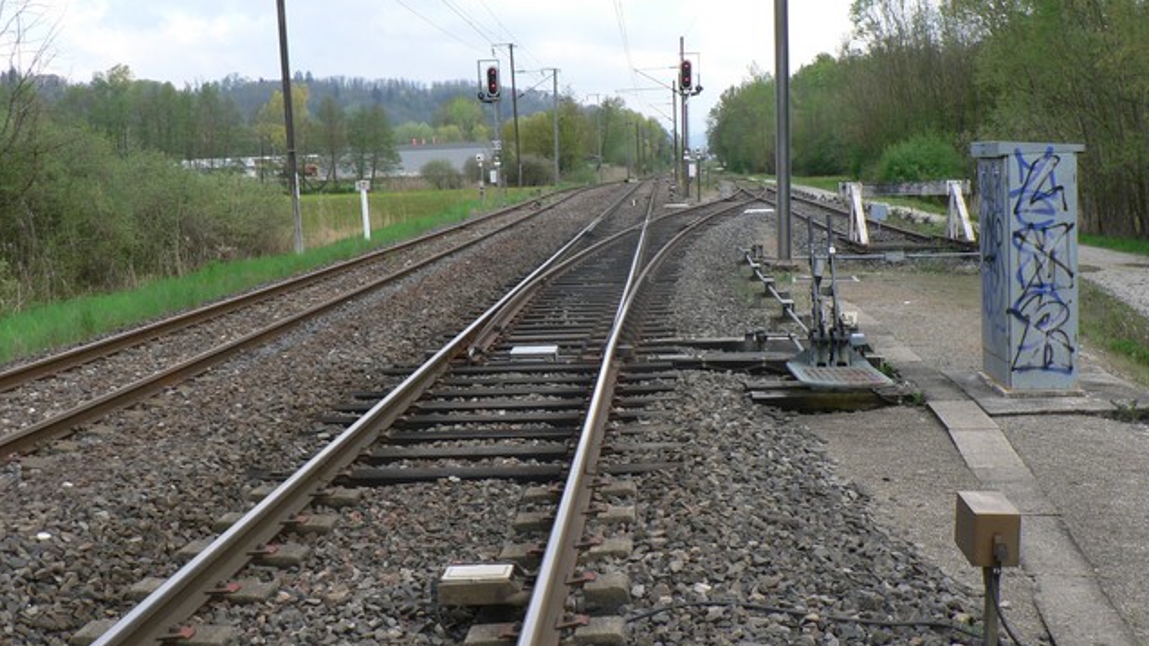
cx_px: 575
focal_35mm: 46
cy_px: 276
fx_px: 1401
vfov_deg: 25.9
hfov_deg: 44.6
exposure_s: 1/125
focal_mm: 7
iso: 80
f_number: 4
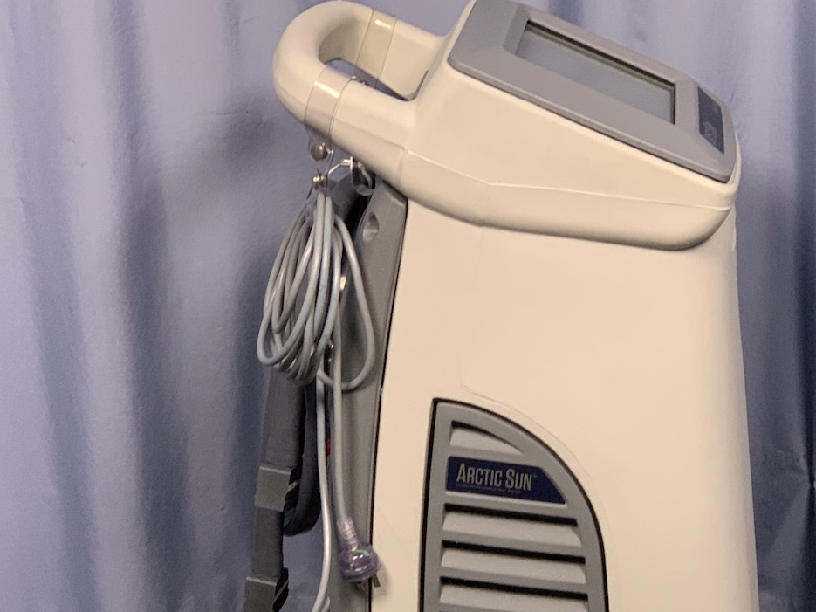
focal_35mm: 89
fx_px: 2098
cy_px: 423
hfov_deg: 21.9
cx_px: 525
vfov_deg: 16.5
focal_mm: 6
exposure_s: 1/60
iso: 250
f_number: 2.4
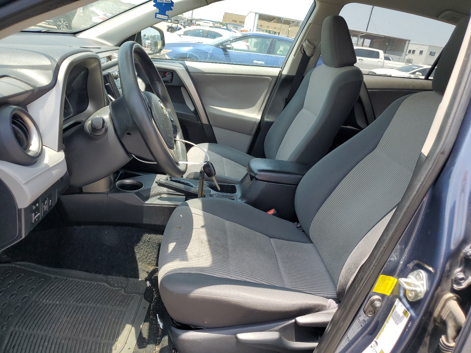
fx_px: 354
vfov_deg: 53.1
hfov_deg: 67.3
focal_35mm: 26
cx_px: 236
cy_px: 176
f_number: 1.5
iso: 50
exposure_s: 1/714
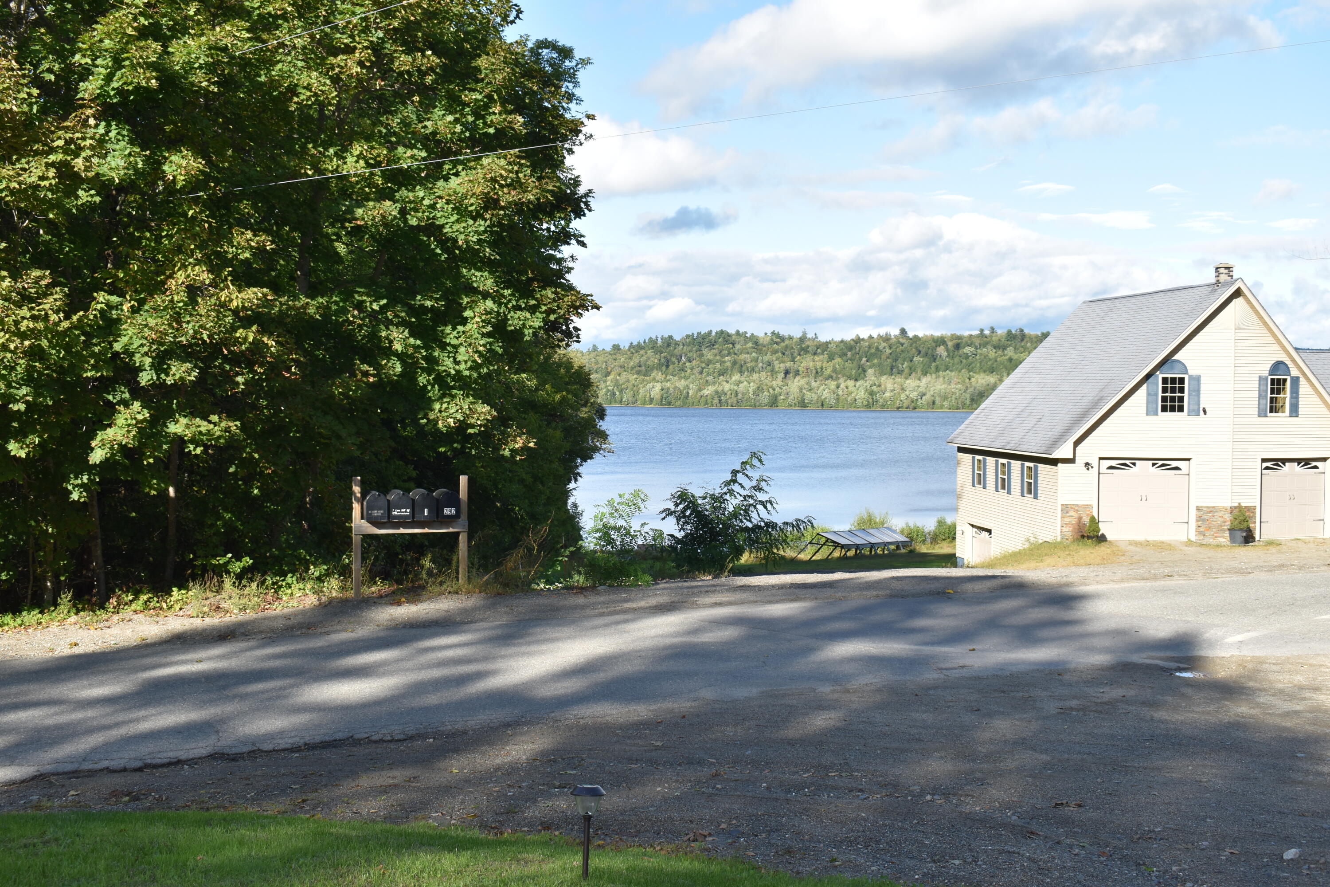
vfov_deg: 33.0
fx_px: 1496
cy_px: 444
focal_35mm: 40
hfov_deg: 47.9
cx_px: 665
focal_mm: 27
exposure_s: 1/200
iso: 100
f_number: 7.1
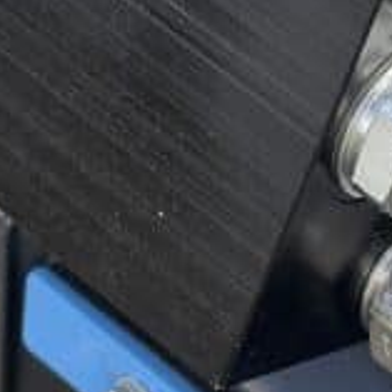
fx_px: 3113
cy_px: 56
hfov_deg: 7.1
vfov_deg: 7.2
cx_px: 494
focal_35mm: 243
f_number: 1.78
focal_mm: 6.86
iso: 64
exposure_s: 1/441
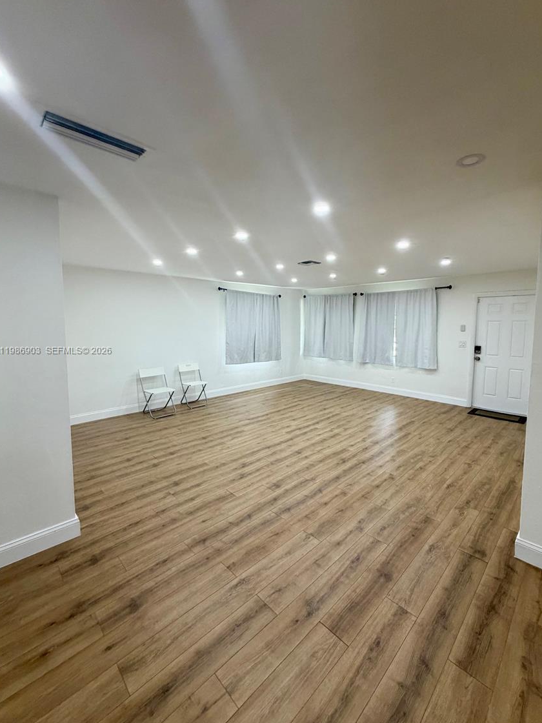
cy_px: 351
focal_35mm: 15
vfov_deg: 98.1
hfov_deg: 81.7
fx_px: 313
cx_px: 282
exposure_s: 1/120
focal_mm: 2.22
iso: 320
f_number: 2.2
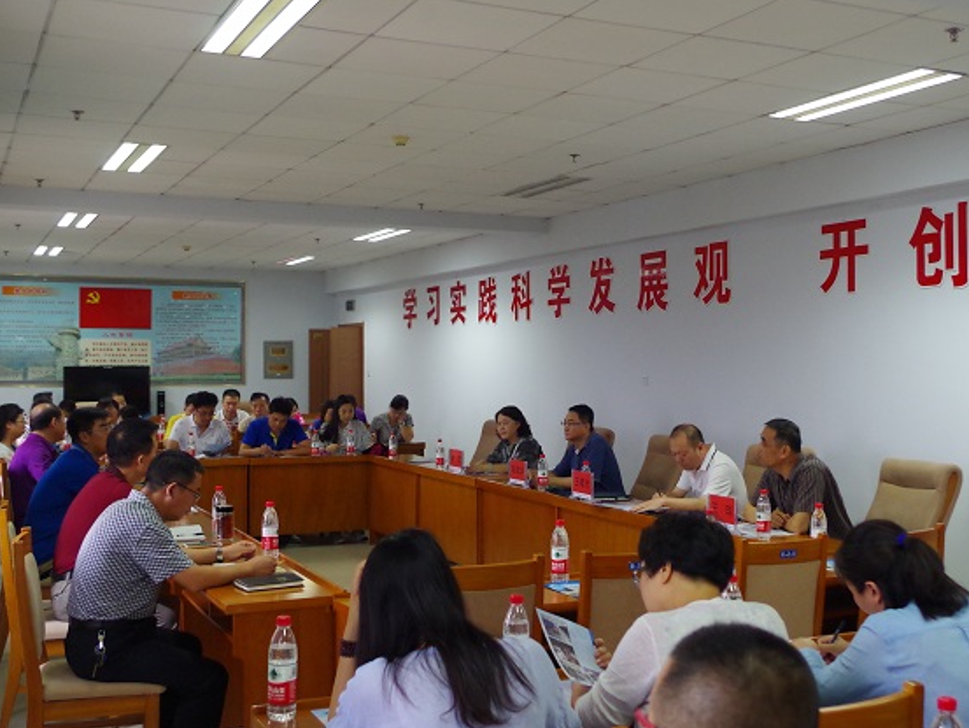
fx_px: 1204
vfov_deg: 33.6
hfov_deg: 43.7
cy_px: 362
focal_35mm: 43
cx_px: 550
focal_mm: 26.25
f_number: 5
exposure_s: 1/50
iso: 1600
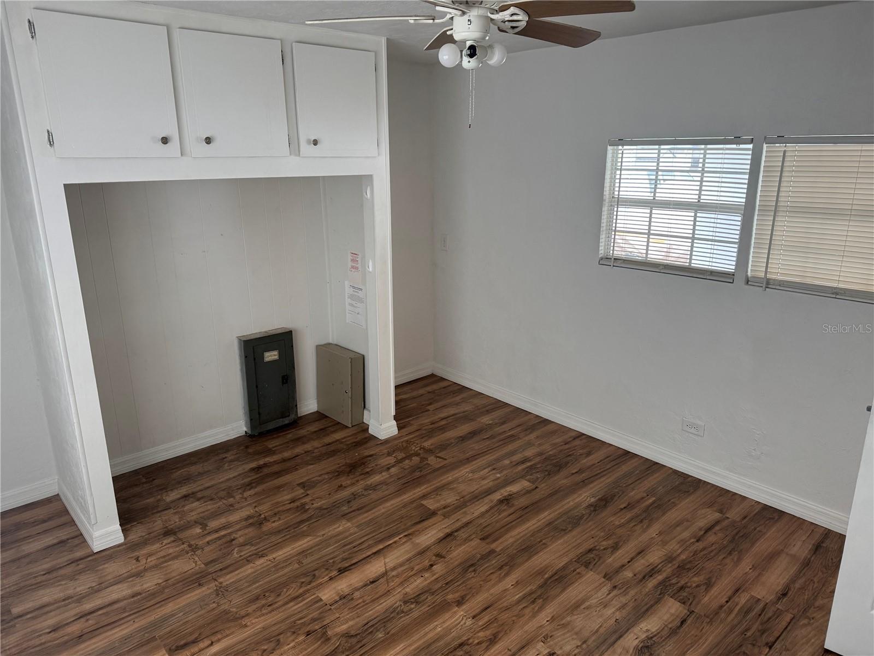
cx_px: 437
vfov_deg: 56.8
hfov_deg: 71.6
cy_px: 328
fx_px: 606
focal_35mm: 24
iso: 200
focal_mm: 6.76
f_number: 1.78
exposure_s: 1/97
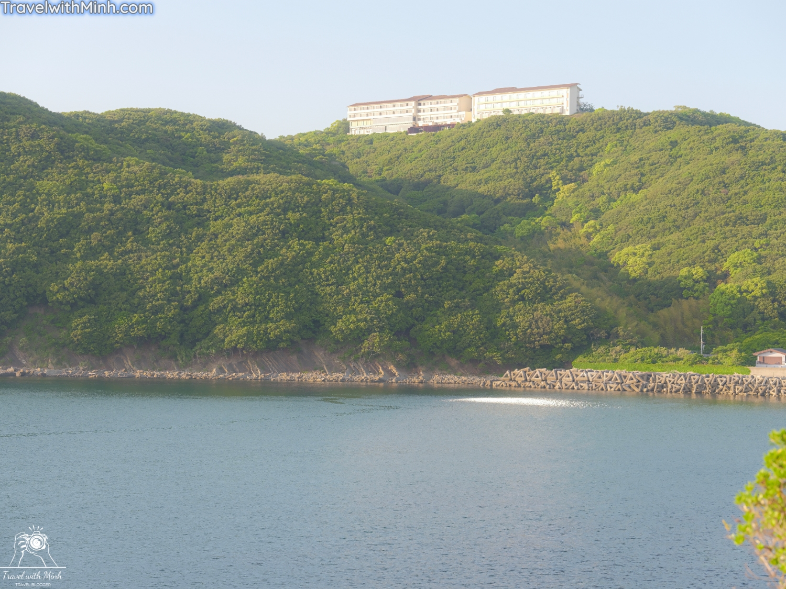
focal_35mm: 87
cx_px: 393
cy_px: 294
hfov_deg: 22.5
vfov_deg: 17.0
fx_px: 1975
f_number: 5.6
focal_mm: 110
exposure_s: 1/150
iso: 200
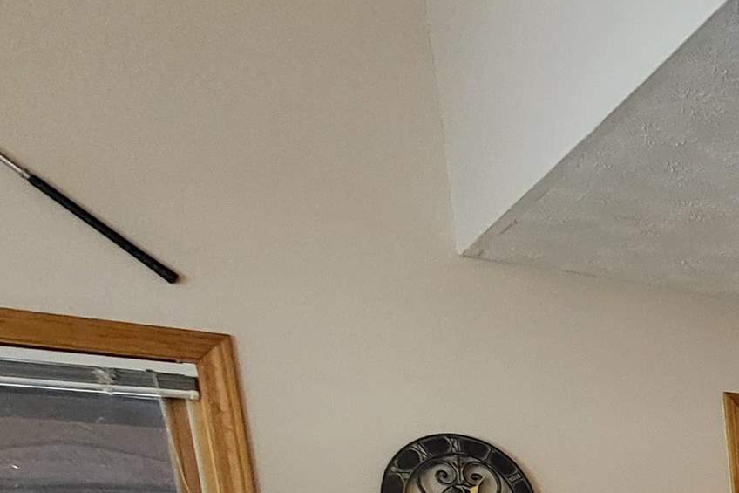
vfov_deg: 21.4
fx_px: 1006
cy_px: 807
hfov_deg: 26.8
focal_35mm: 49
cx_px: 1143
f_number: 2.2
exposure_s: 1/60
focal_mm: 1.74
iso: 320
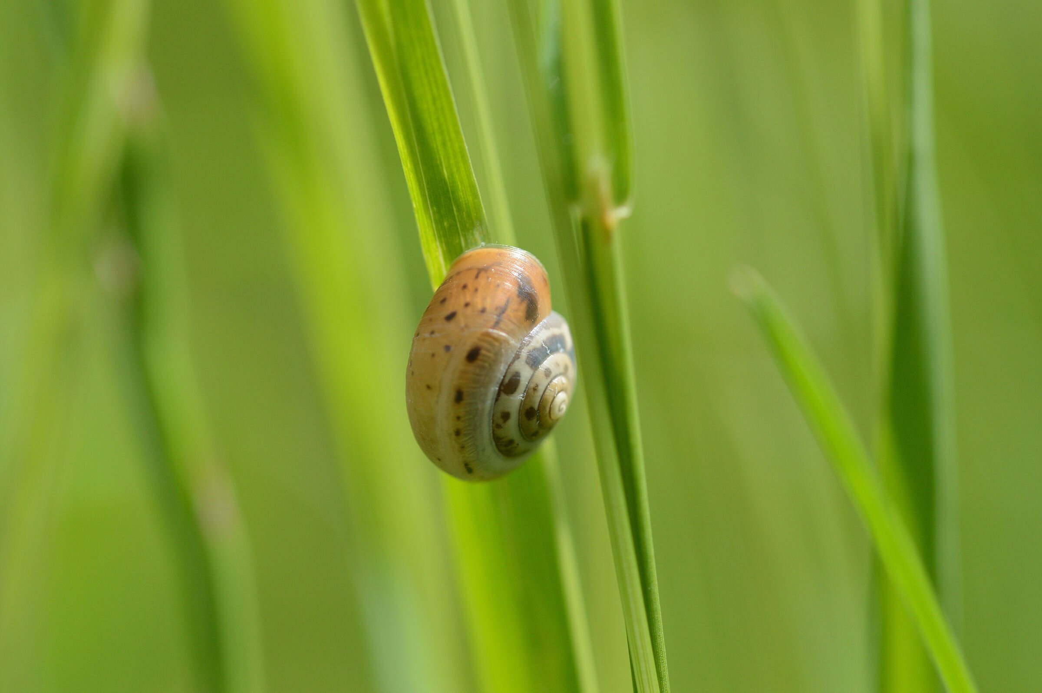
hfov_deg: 13.1
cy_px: 346
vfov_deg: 8.7
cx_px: 521
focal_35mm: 158
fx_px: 4555
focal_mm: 105
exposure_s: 1/500
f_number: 8
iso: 200
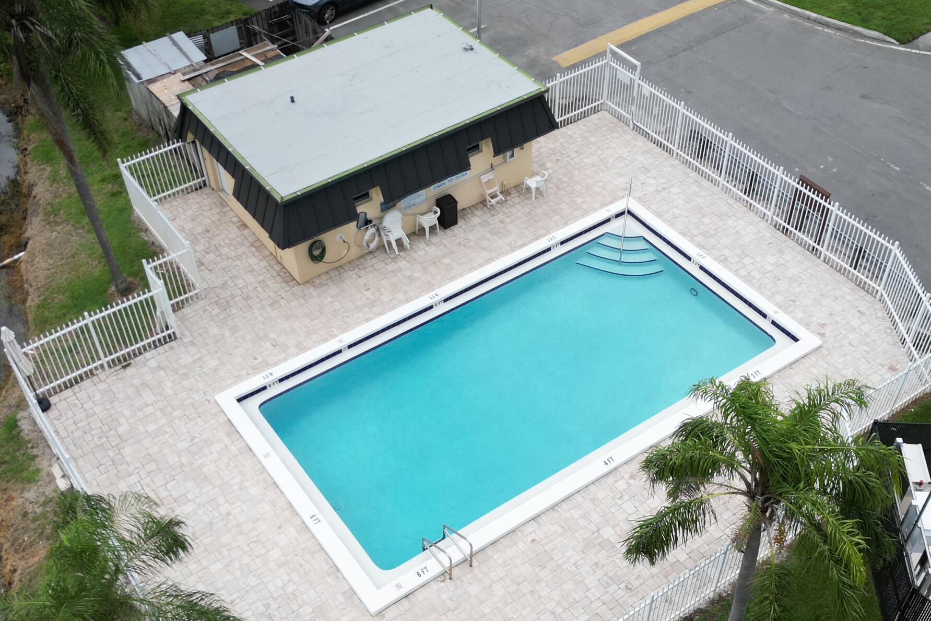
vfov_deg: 31.8
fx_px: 1086
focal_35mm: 42
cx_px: 474
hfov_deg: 46.4
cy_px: 378
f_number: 1.7
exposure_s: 1/2500
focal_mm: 6.72
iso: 140
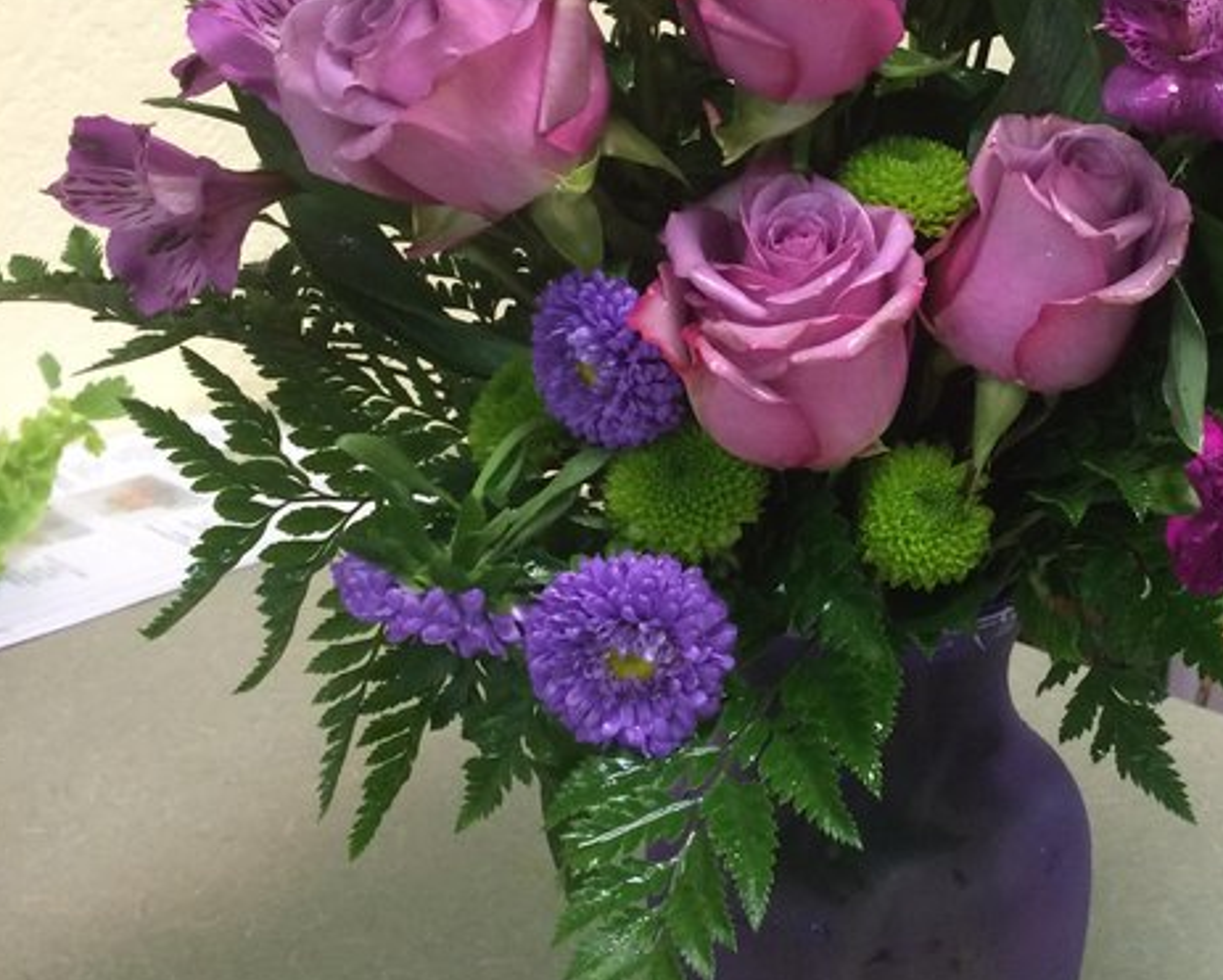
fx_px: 1992
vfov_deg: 27.1
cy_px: 198
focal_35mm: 55
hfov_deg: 33.6
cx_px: 876
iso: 80
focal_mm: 4.15
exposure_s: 1/30
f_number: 2.2
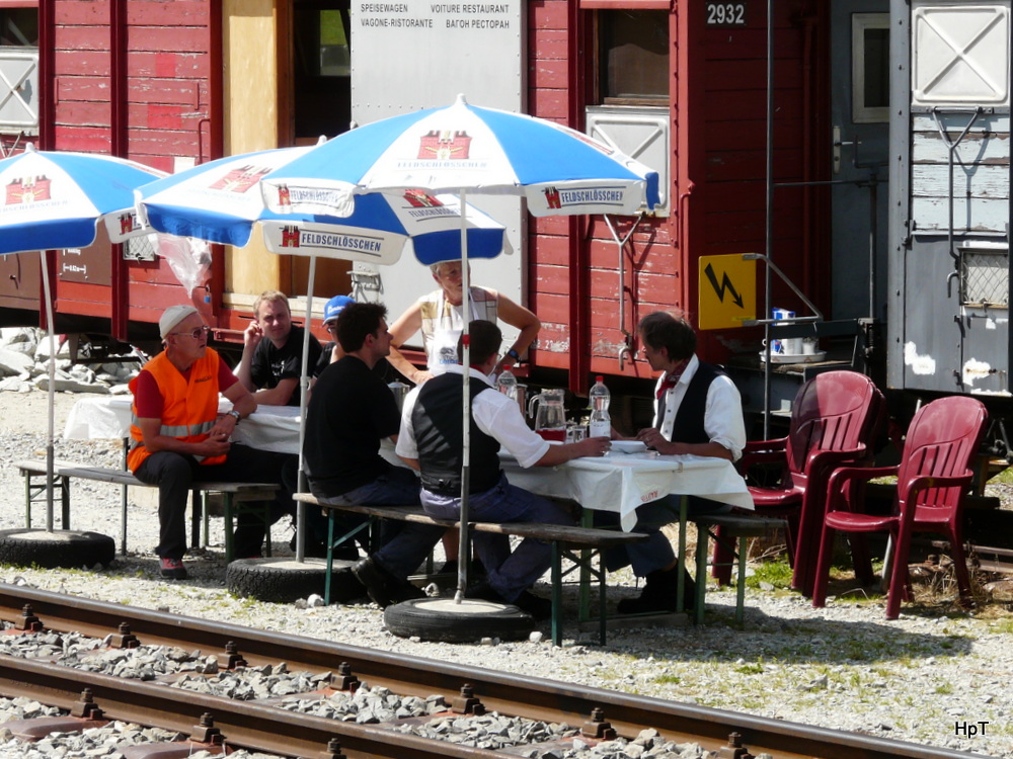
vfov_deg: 10.5
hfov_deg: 14.0
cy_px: 380
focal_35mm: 141
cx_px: 506
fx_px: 4126
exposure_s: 1/320
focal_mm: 23.1
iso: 100
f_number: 5.6
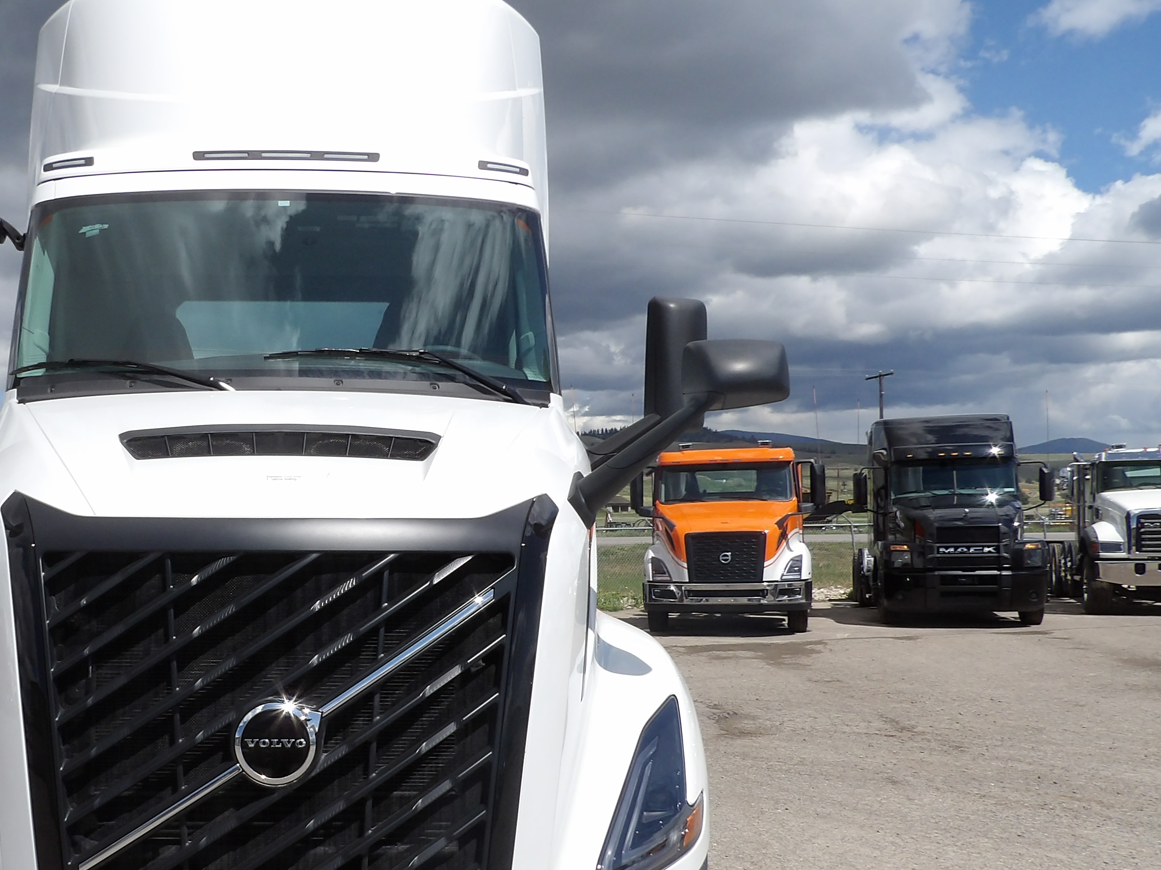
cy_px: 560
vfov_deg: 36.5
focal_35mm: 39
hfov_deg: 46.2
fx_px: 1308
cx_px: 292
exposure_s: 1/936
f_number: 4.6
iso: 100
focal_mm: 4.3
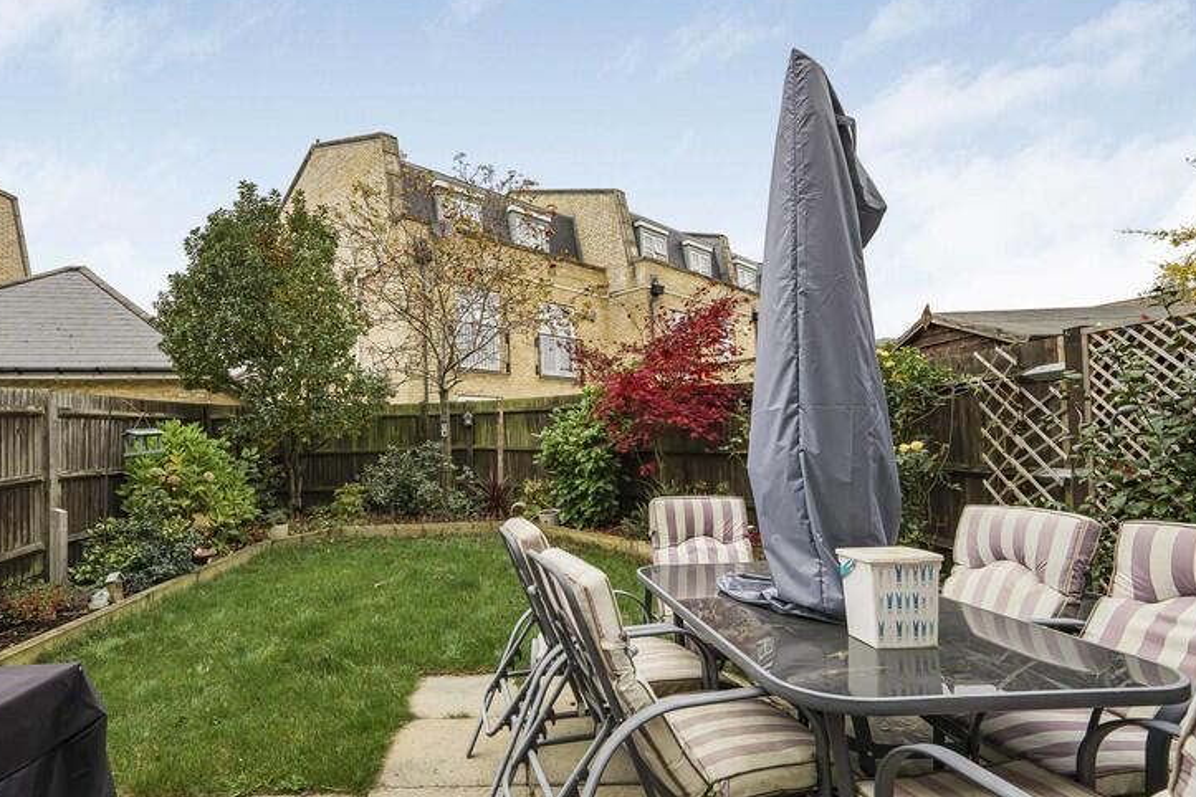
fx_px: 565
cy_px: 436
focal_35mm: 17
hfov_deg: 92.1
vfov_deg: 70.3
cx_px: 478
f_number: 9
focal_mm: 12
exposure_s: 1/250
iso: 320
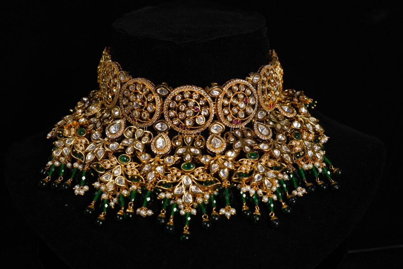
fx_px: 560
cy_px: 134
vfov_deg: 27.0
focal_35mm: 50
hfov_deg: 39.6
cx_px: 202
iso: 4000
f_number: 7.1
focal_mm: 50
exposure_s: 1/125
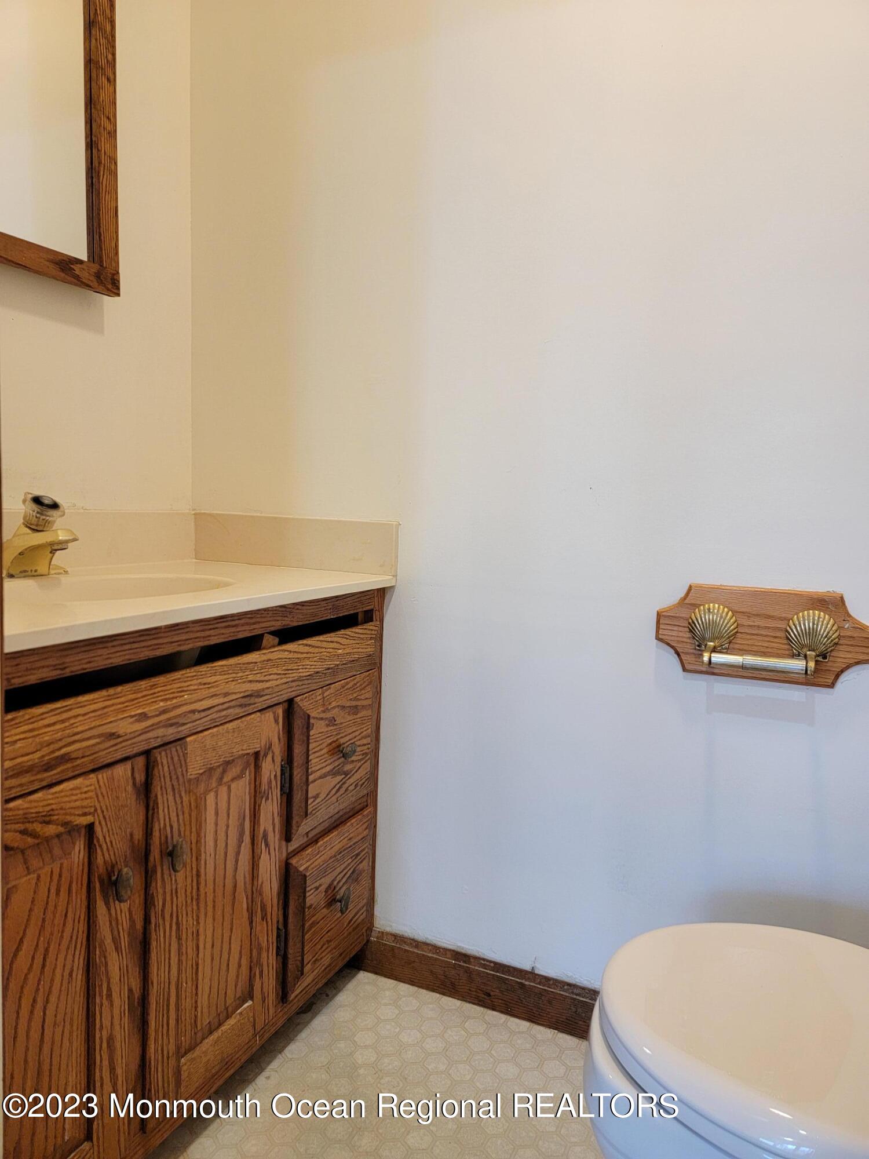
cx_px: 434
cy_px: 580
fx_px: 803
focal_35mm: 24
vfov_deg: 71.6
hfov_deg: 56.8
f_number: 1.8
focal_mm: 6.7
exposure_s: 1/120
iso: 250
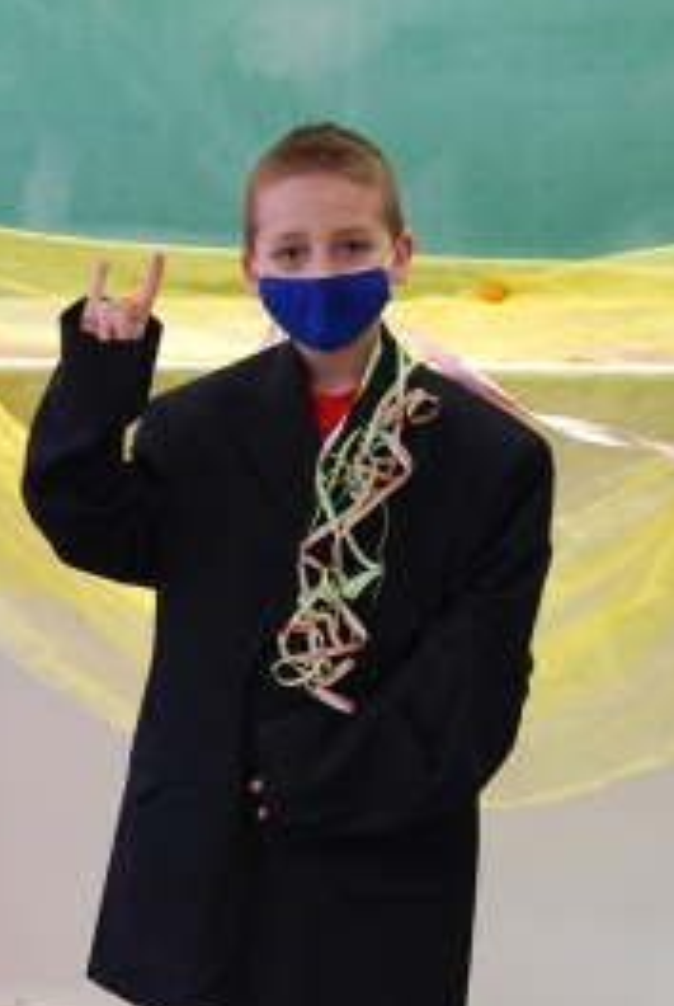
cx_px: 223
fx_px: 2713
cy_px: 785
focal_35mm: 97
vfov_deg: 20.8
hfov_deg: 14.1
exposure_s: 1/30
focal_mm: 38
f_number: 4.8
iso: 400
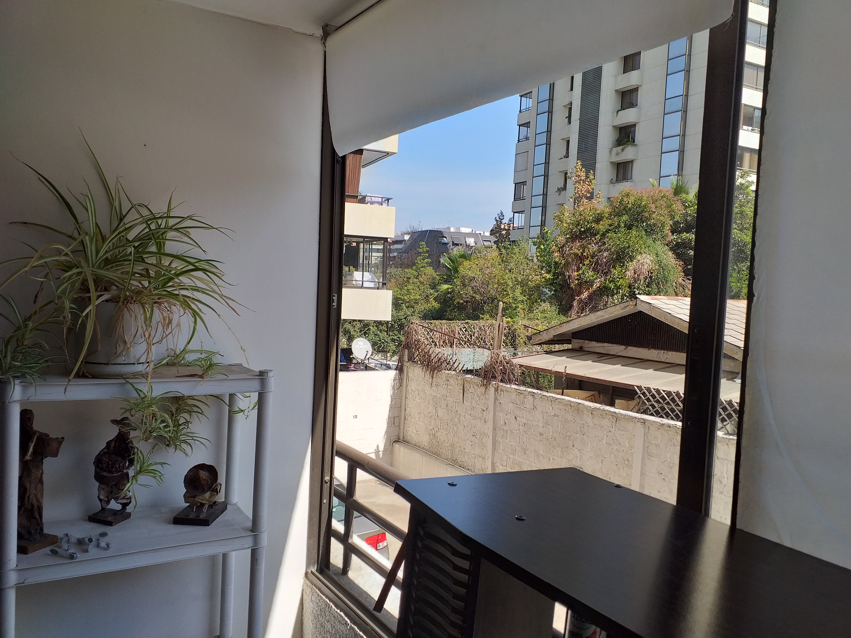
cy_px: 319
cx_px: 426
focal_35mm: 26
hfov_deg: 67.3
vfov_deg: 53.1
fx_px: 639
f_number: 1.9
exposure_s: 1/810
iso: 40
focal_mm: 3.6
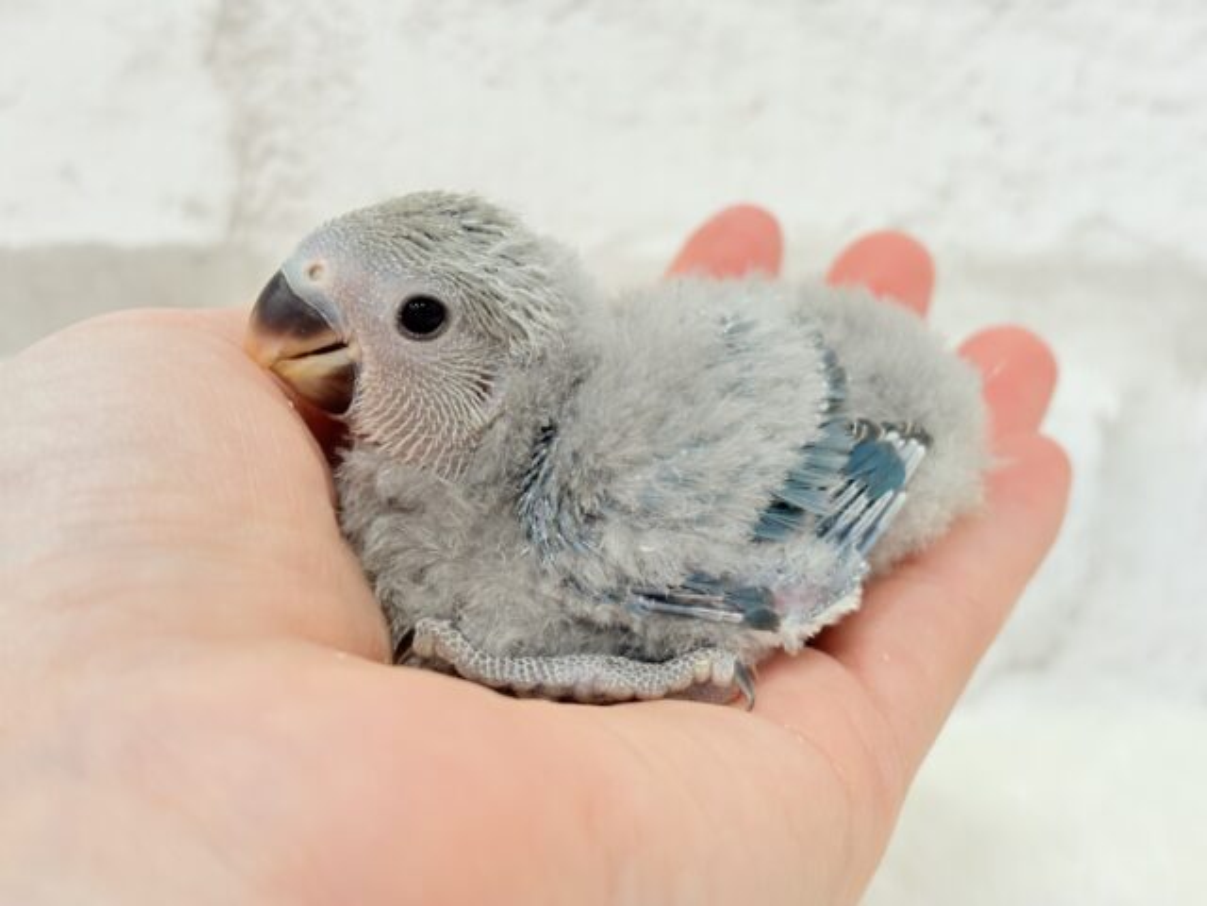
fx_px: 1813
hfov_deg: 36.8
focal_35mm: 52
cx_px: 604
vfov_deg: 28.0
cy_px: 453
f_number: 1.6
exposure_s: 1/100
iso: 100
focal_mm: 5.96
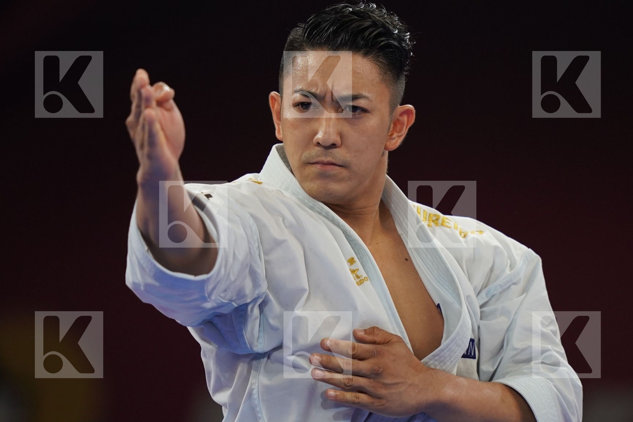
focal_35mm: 626
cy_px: 214
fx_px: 11006
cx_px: 318
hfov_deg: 3.3
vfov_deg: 2.2
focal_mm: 400
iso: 800
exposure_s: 1/500
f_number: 2.8
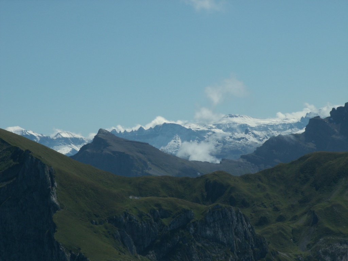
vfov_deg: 9.7
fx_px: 1538
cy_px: 130
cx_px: 174
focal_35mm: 153
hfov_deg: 12.9
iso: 50
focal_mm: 25.01
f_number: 8
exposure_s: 1/400
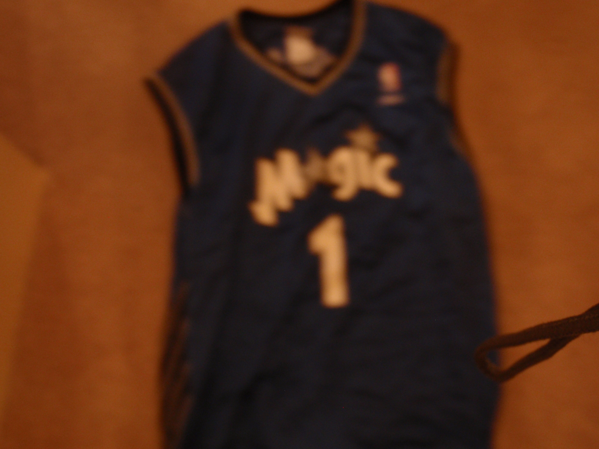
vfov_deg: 36.0
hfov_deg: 46.8
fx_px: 692
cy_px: 224
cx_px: 300
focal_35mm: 40
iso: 200
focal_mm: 7.25
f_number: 3.9
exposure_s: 1/5
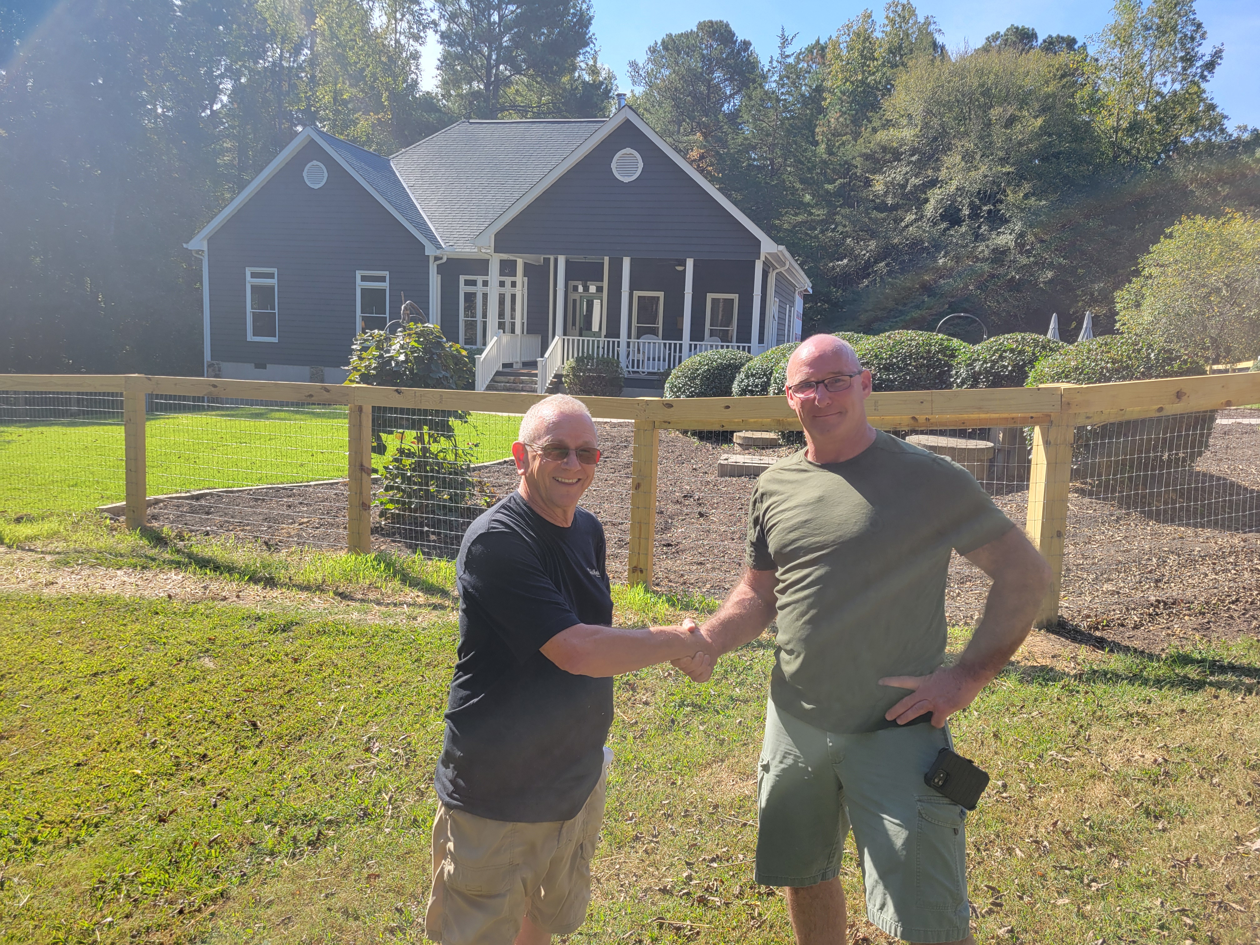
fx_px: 946
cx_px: 630
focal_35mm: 26
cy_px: 472
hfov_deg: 67.3
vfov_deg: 53.1
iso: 40
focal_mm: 5.4
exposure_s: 1/902
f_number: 1.8
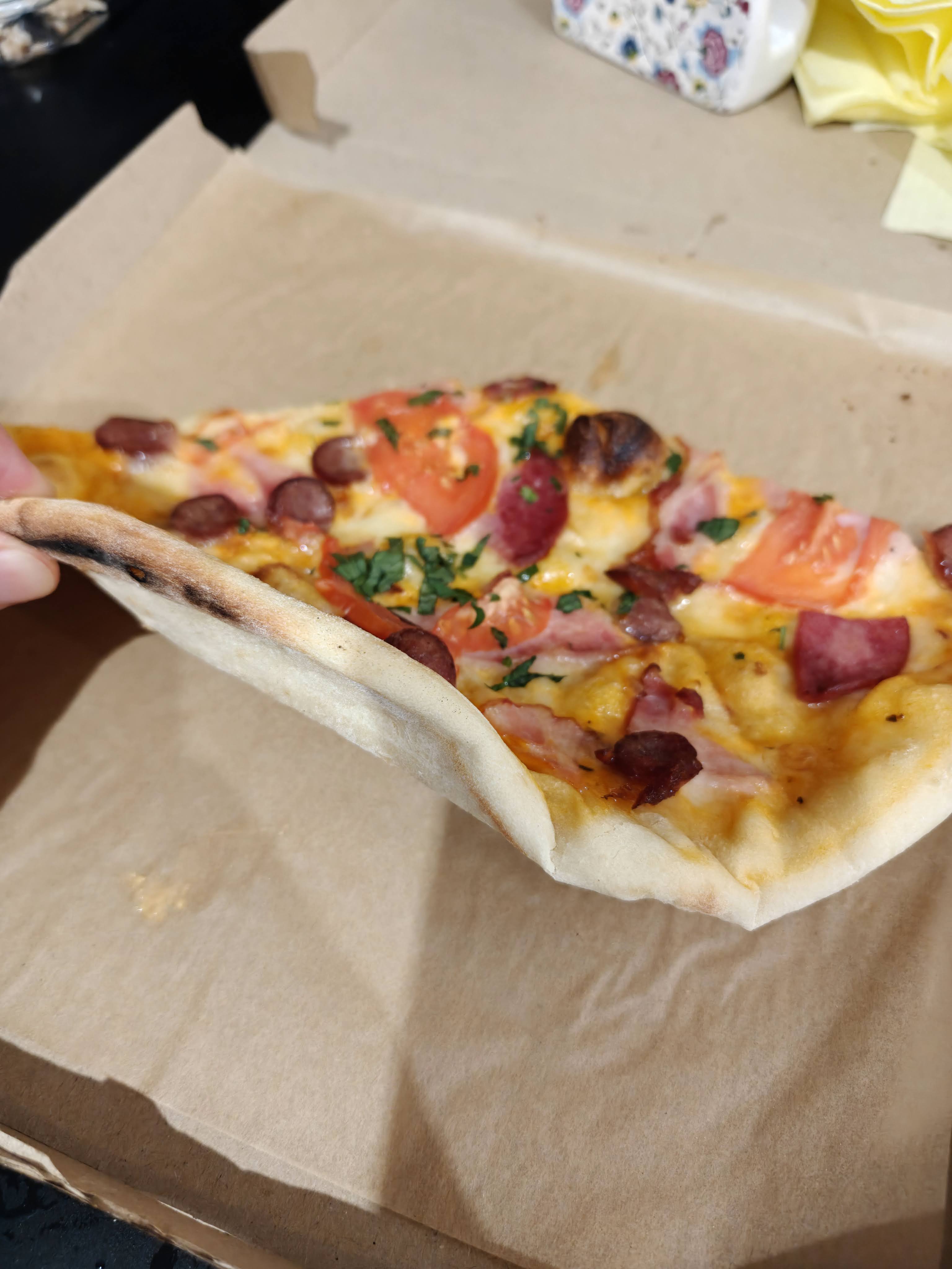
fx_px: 843
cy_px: 634
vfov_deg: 73.9
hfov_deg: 58.9
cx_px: 476
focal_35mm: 23
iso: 2000
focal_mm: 6.06
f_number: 1.6
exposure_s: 1/80
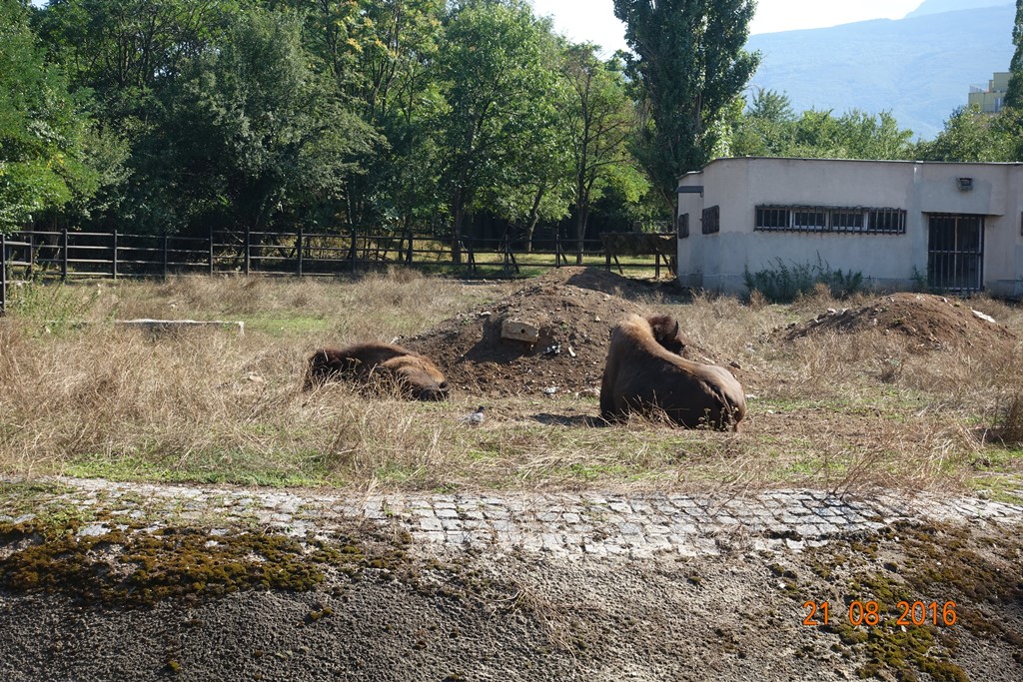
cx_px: 512
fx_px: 1989
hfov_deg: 28.8
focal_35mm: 70
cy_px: 341
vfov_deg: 19.5
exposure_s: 1/200
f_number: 5.6
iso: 125
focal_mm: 25.7
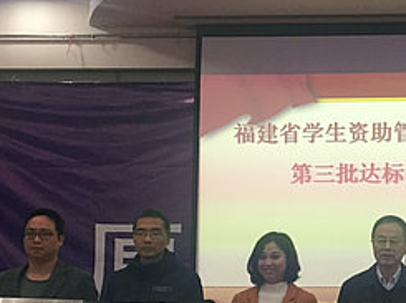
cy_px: 218
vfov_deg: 17.7
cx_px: 418
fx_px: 972
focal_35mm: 83
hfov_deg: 22.6
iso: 64
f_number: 2.2
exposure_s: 1/33
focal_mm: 4.15
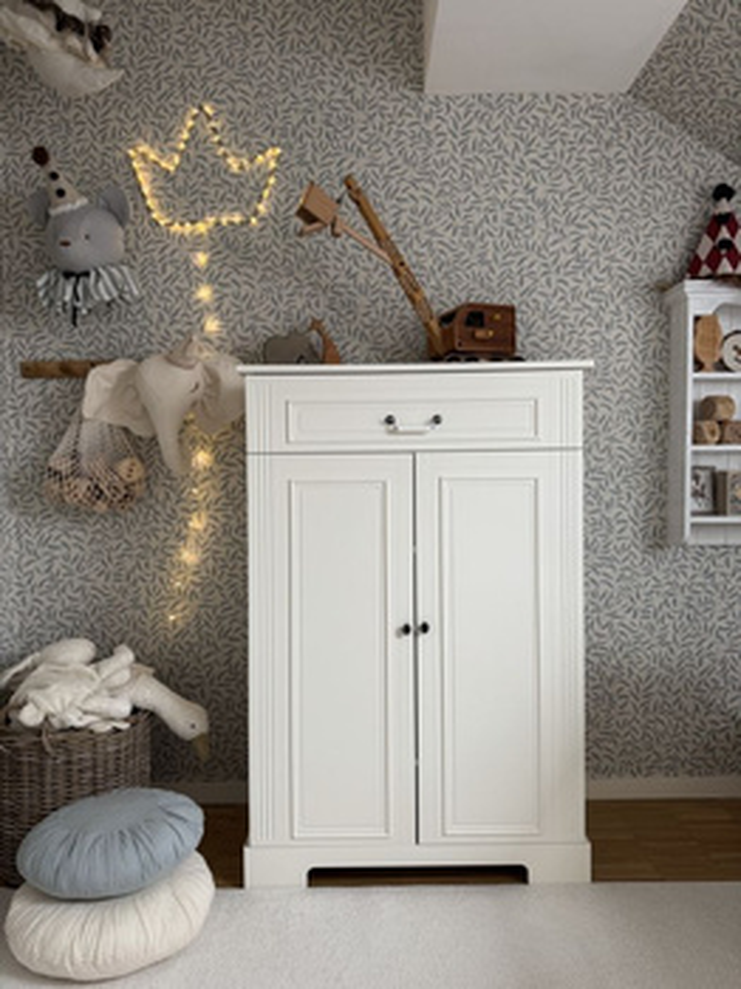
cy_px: 494
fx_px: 686
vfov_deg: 71.6
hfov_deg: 56.8
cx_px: 370
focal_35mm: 24
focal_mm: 6.76
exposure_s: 1/97
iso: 200
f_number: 1.78
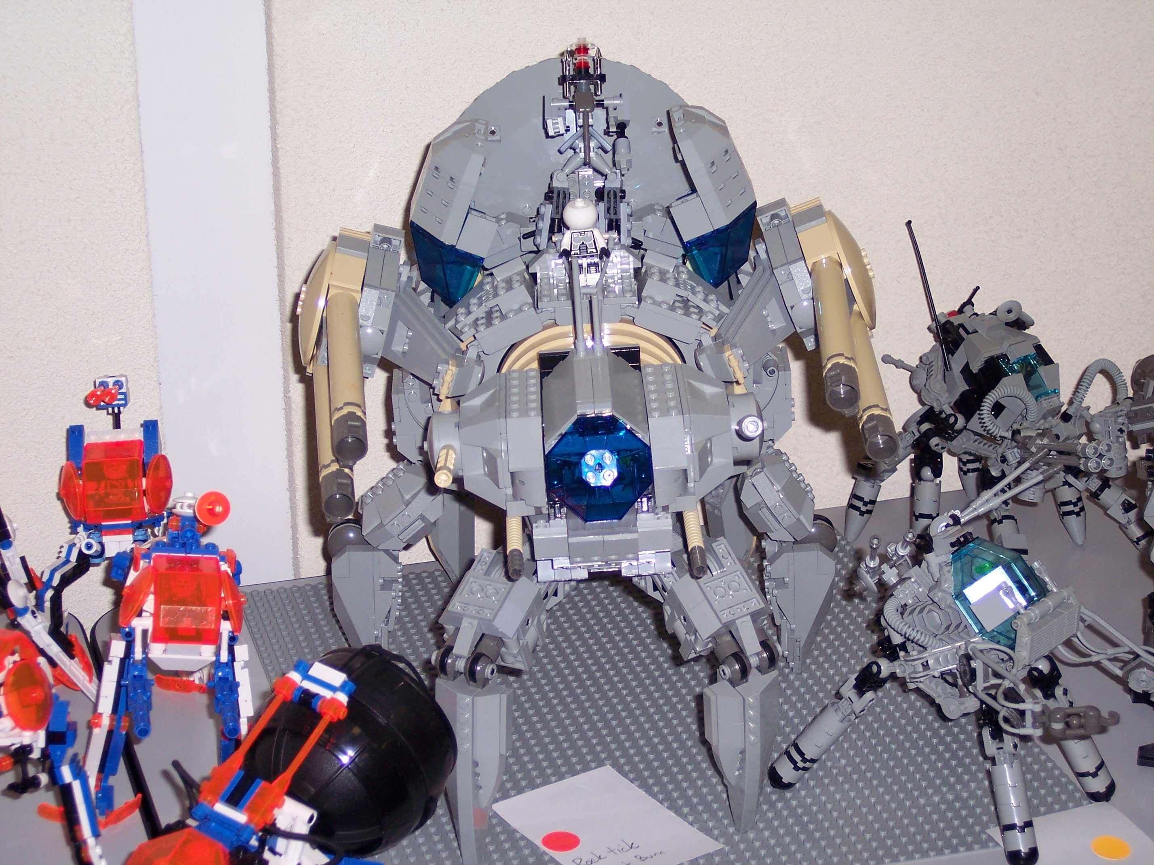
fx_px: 2600
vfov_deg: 18.9
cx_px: 577
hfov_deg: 25.0
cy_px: 432
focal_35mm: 78
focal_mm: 16
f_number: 4
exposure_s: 1/90
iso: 100
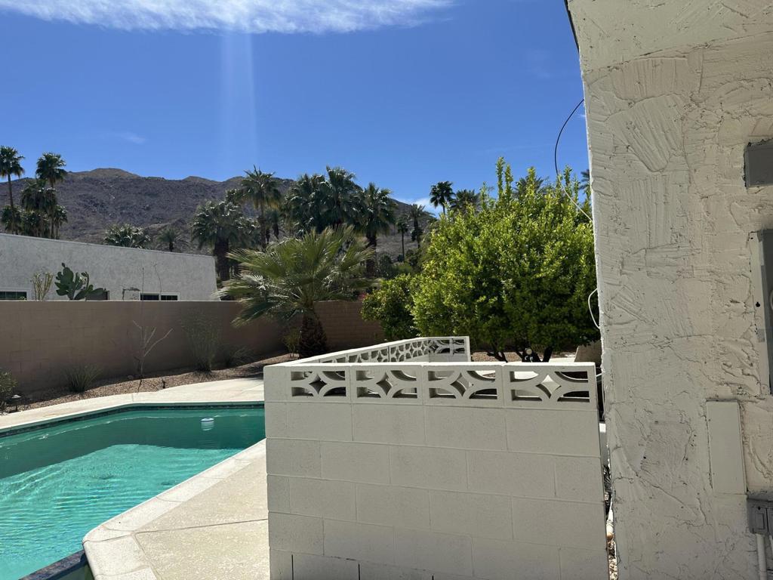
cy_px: 290
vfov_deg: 56.8
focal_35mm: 24
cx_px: 386
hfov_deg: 71.6
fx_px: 536
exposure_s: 1/7576
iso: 80
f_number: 1.78
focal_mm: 6.86
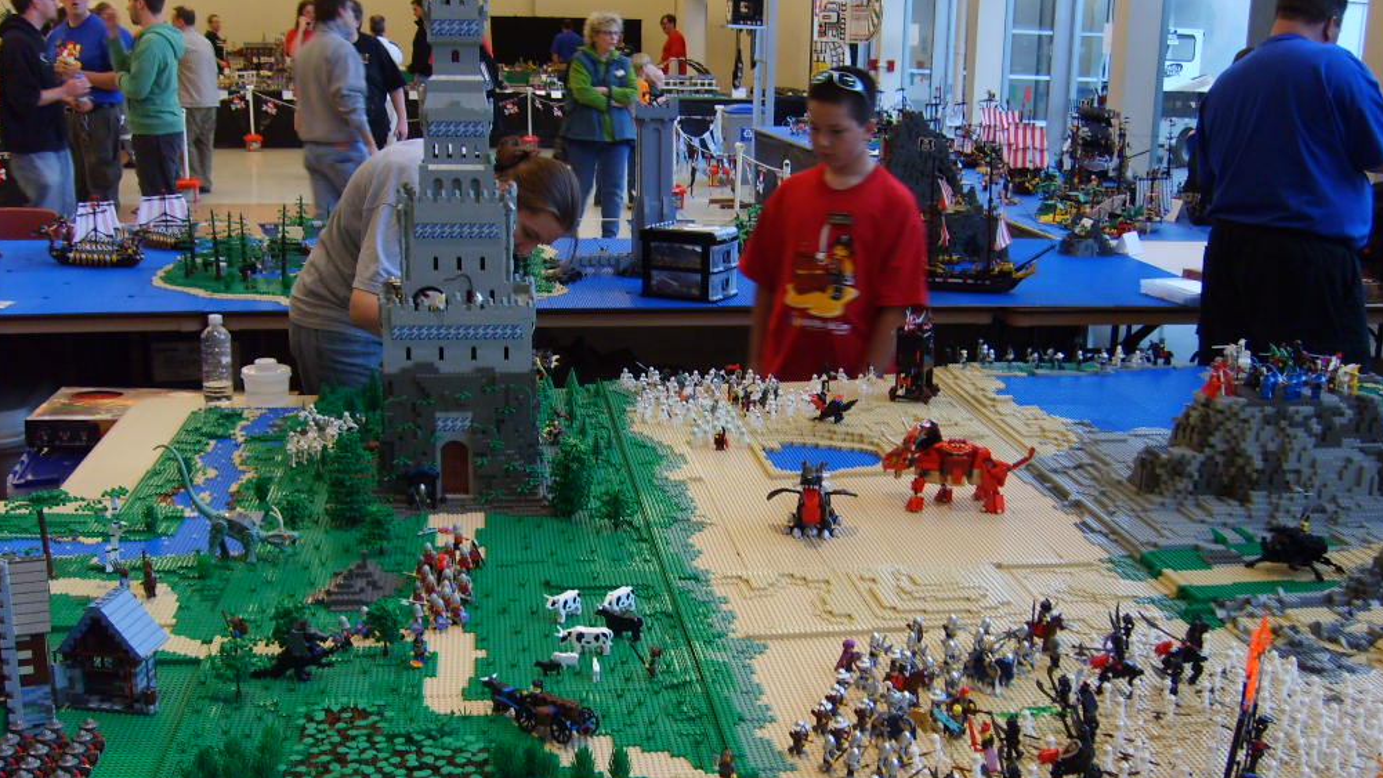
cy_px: 462
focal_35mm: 39
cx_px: 703
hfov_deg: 51.6
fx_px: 1430
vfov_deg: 30.4
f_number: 2.8
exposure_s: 1/30
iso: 100
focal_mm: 5.8
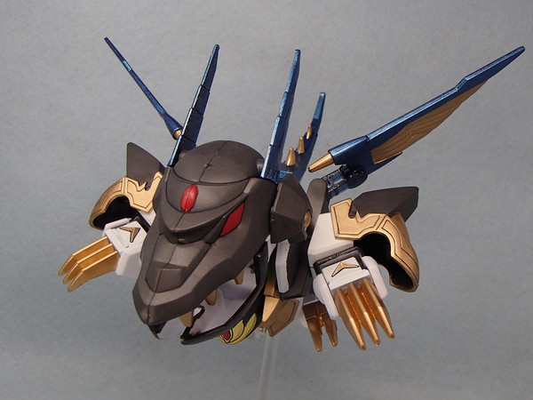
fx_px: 570
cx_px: 266
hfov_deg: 50.1
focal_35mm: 37
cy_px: 200
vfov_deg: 38.7
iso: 200
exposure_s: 1/160
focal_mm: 6.64
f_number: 4.7
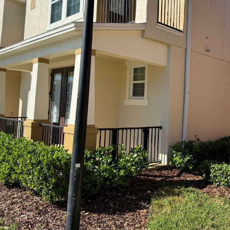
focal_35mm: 35
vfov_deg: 46.9
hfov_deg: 46.6
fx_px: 263
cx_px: 151
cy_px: 88
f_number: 1.78
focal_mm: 6.86
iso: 80
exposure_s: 1/3096
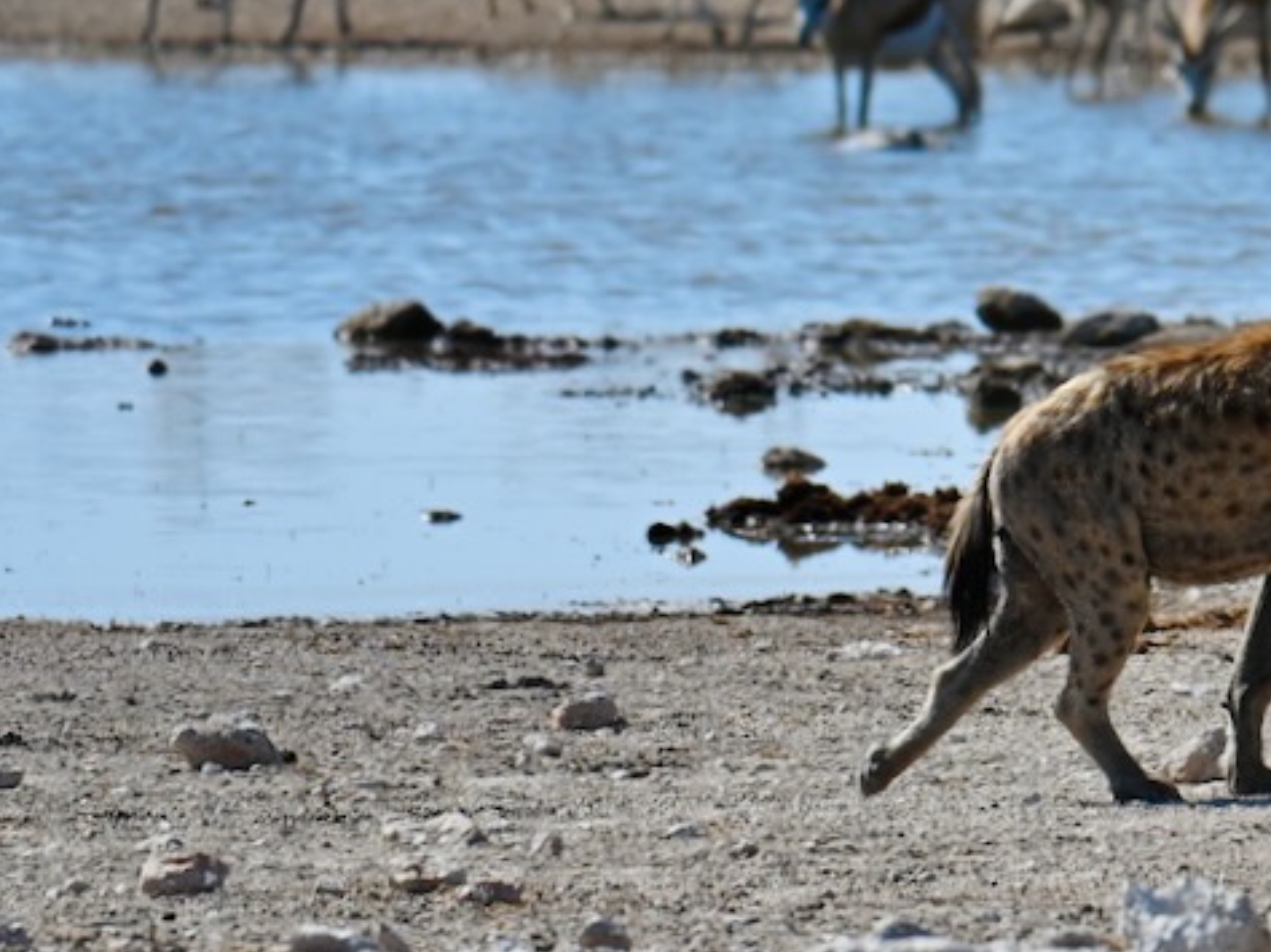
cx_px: 1287
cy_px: 110
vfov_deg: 2.7
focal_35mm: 558
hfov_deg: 3.6
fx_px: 20478
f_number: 5.3
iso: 100
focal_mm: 250
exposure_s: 1/1000
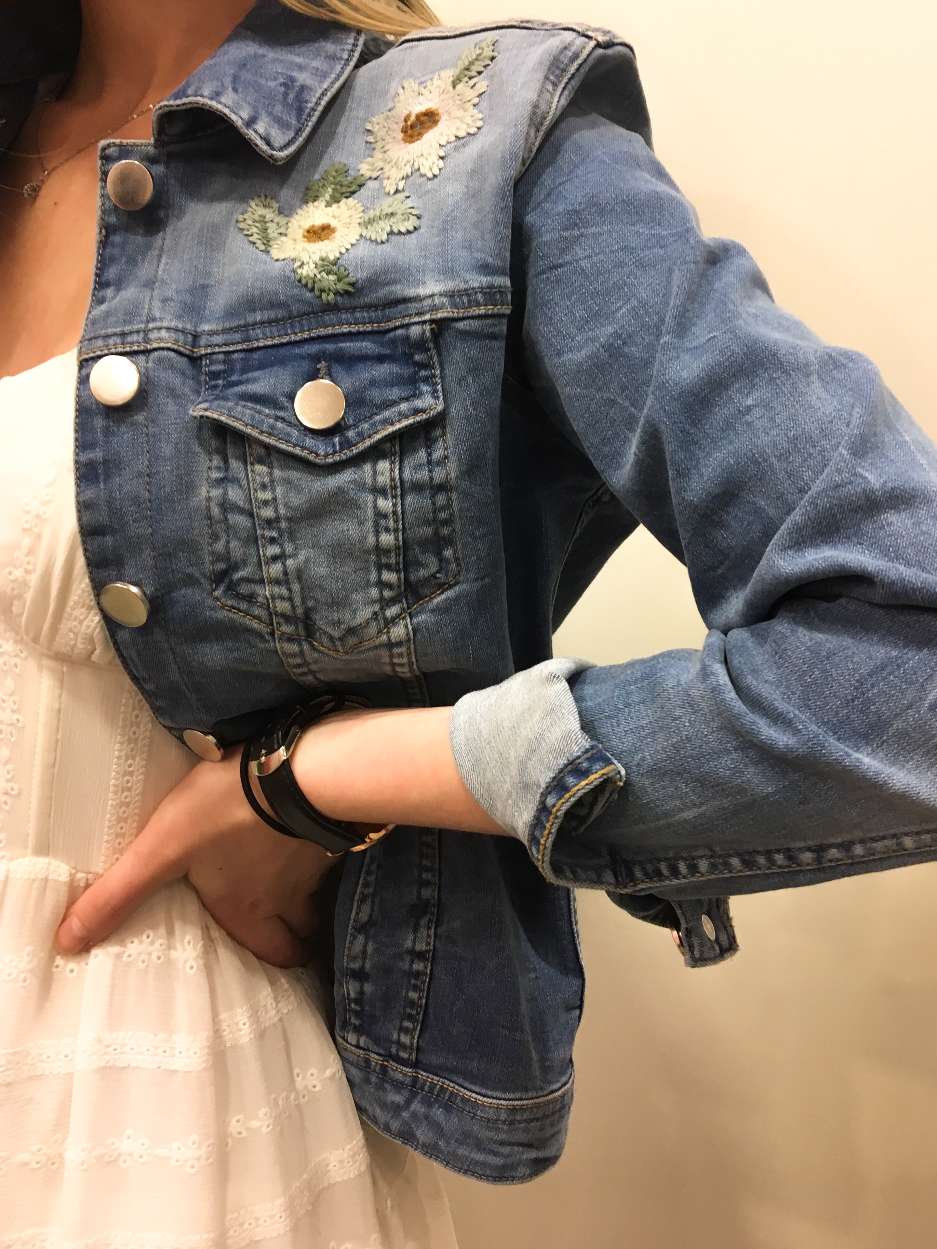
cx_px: 469
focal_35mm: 32
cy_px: 575
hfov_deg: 44.2
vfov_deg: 56.7
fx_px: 1155
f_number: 2.2
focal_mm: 4.15
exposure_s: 1/33
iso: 80
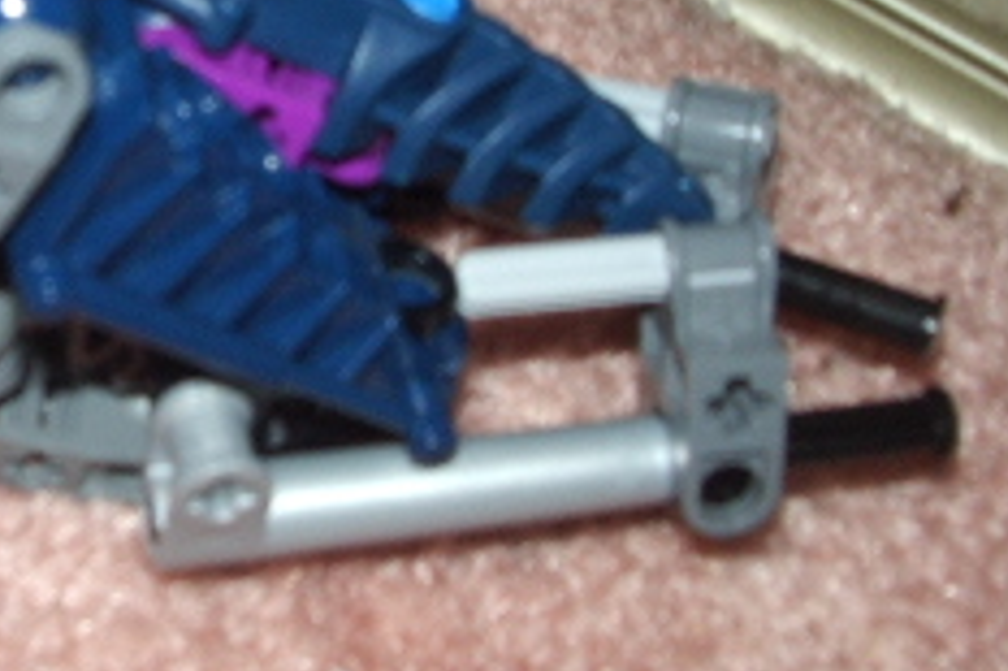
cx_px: -95
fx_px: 2798
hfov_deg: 19.6
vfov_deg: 13.7
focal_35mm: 100
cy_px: 242
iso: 100
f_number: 4.3
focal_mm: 5.8
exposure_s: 1/40
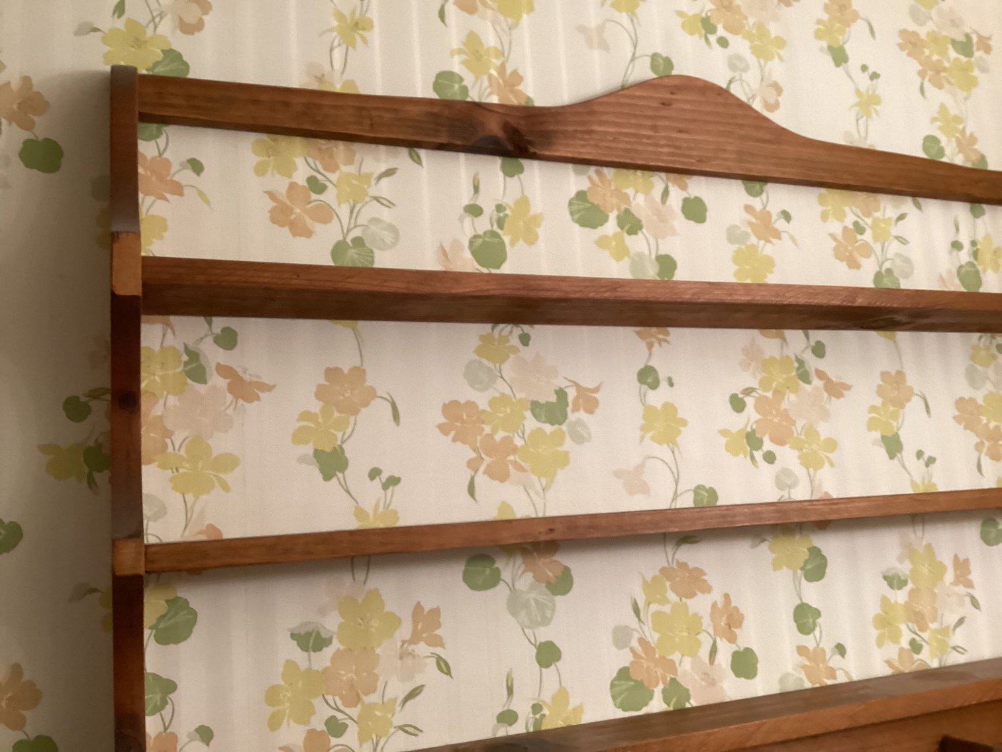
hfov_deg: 58.3
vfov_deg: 45.4
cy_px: 376
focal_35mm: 31
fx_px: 897
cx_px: 501
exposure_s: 1/60
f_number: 2.4
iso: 250
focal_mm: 3.3
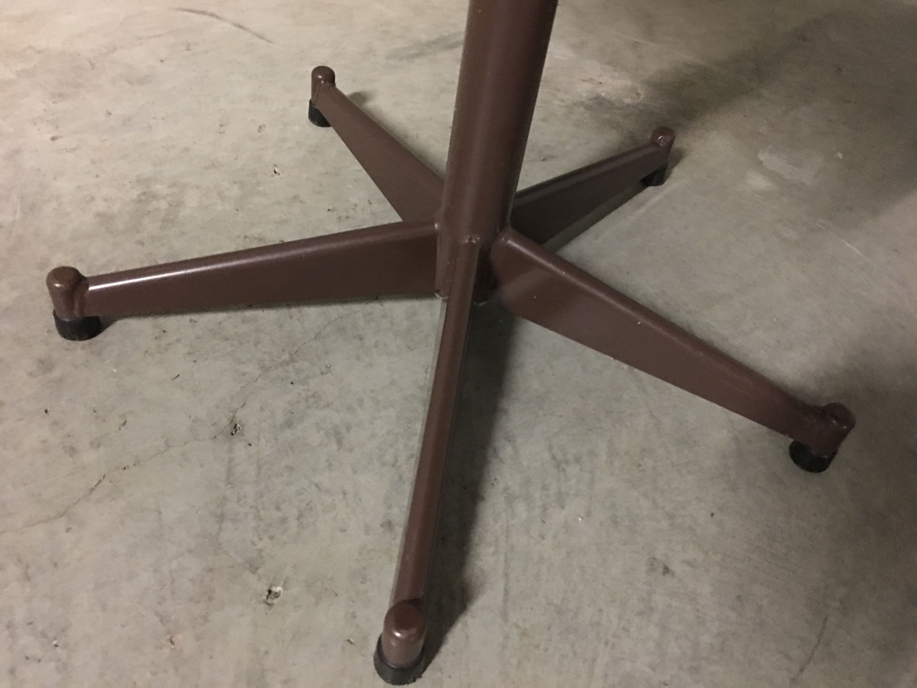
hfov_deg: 61.7
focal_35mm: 29
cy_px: 344
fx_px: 768
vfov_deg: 48.2
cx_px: 458
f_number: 2.2
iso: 160
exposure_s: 1/4
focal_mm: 4.15
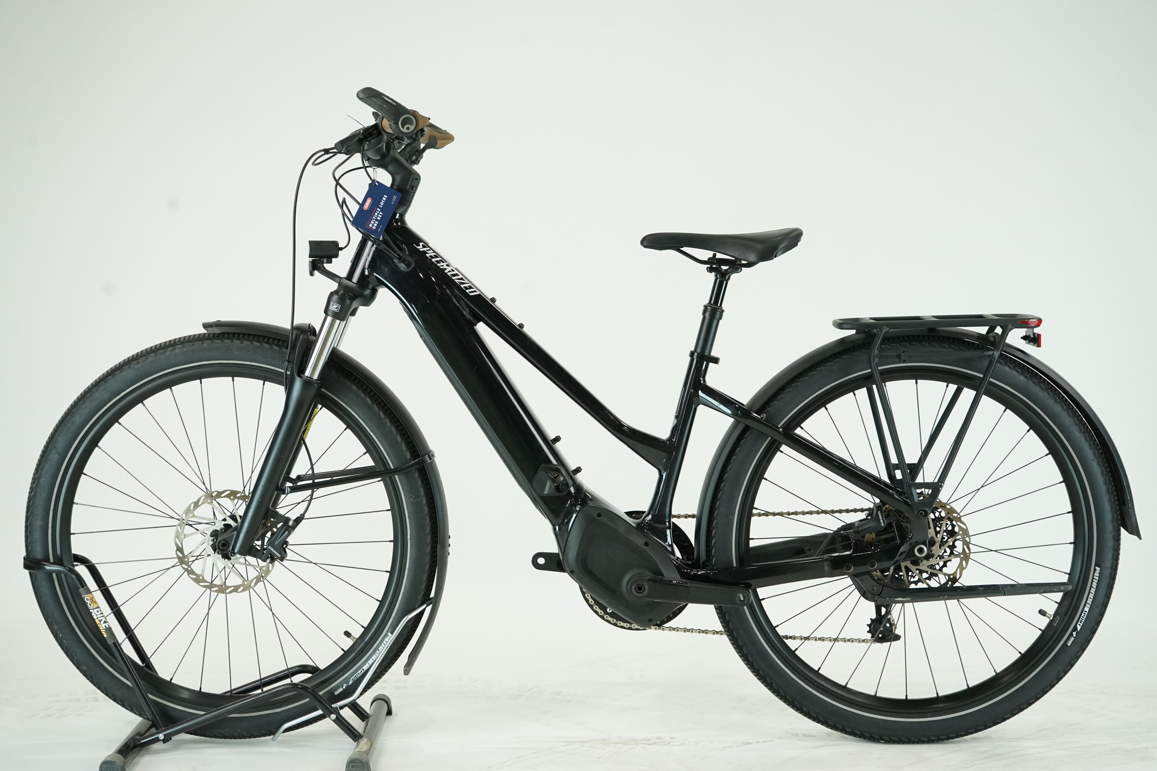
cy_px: 386
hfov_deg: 38.2
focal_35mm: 52
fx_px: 1671
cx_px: 578
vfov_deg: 26.0
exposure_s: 1/200
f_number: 7.1
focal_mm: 52
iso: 2500
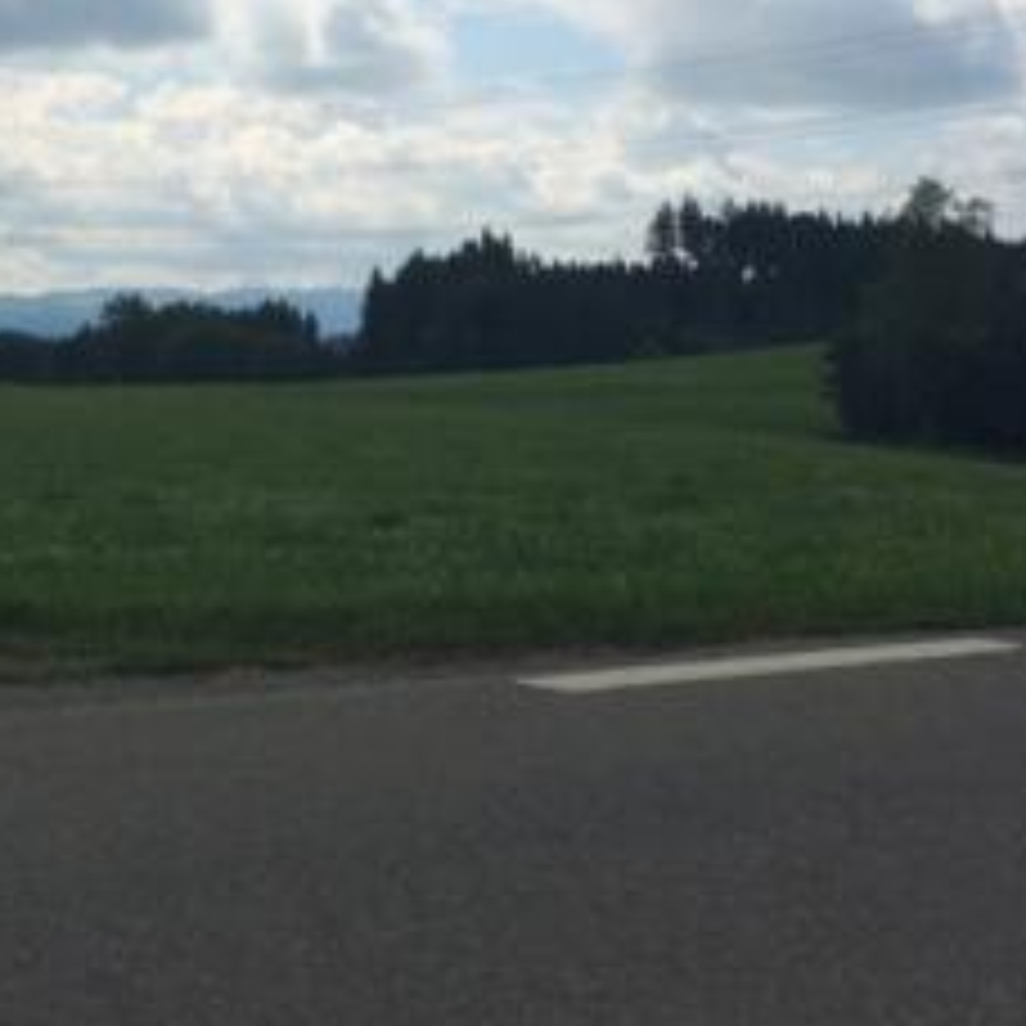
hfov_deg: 25.9
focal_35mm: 66
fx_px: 2213
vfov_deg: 26.0
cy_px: 338
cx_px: 290
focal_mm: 4.15
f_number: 2.2
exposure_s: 1/5128
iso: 40
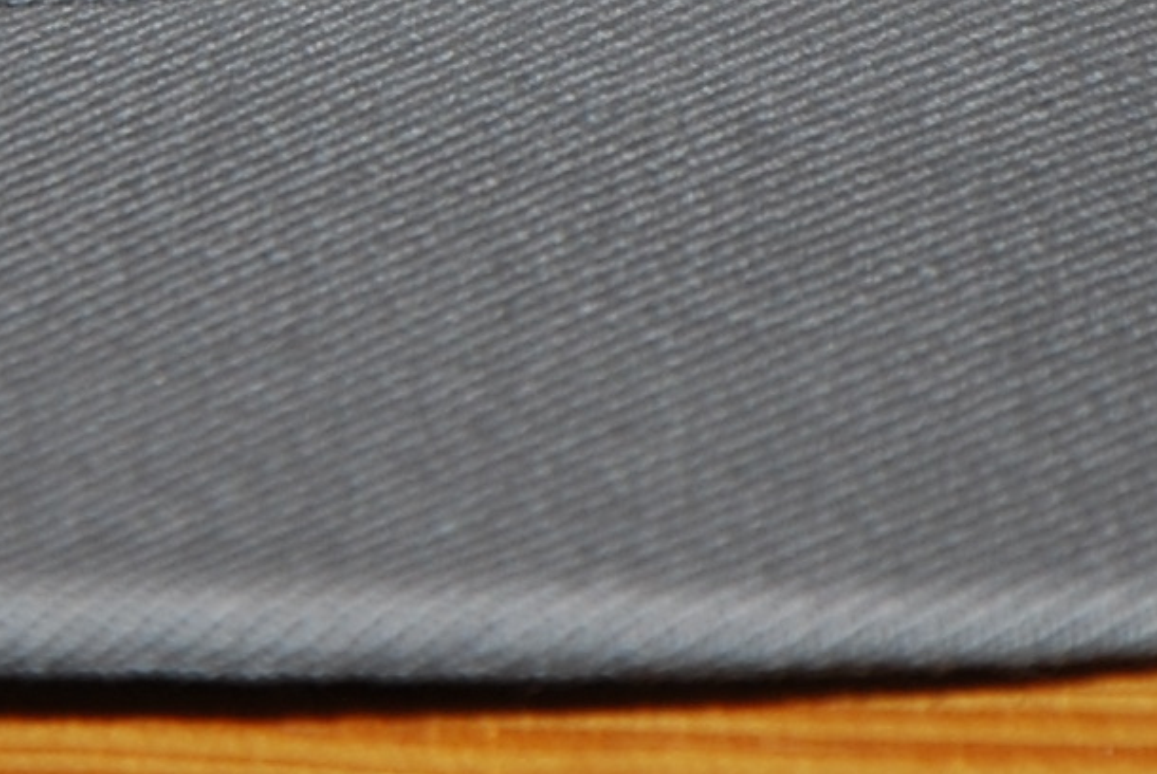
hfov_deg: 2.1
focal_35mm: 1000
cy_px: -653
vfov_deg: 1.4
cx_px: 190
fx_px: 32174
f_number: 5.6
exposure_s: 1/125
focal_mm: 105
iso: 100
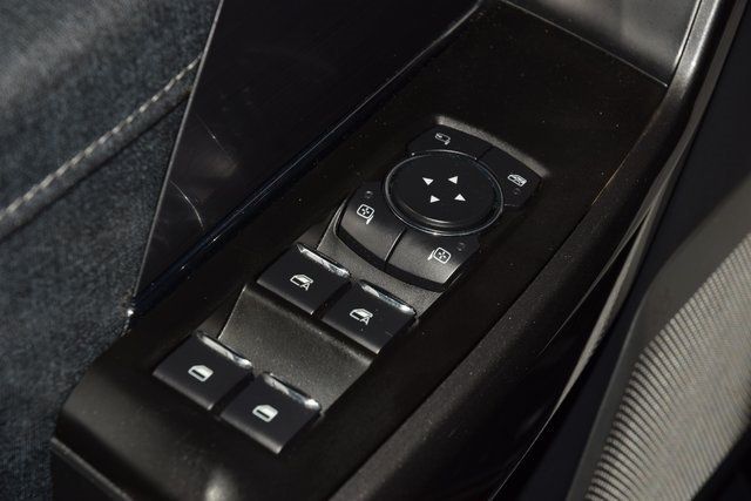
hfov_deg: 19.5
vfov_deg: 13.0
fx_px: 2191
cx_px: 376
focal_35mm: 105
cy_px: 250
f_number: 8
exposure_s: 1/125
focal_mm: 70
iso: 100
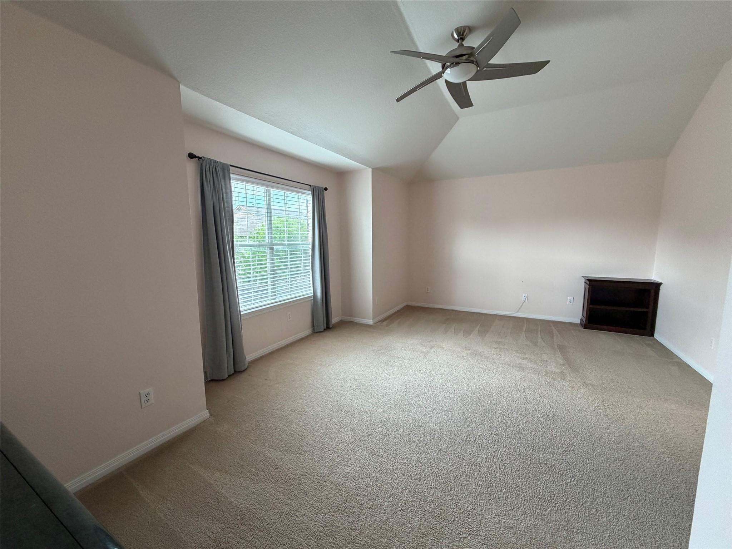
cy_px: 274
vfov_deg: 85.7
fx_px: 296
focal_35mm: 14
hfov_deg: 102.1
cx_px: 366
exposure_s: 1/120
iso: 250
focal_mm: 2.22
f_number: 2.2
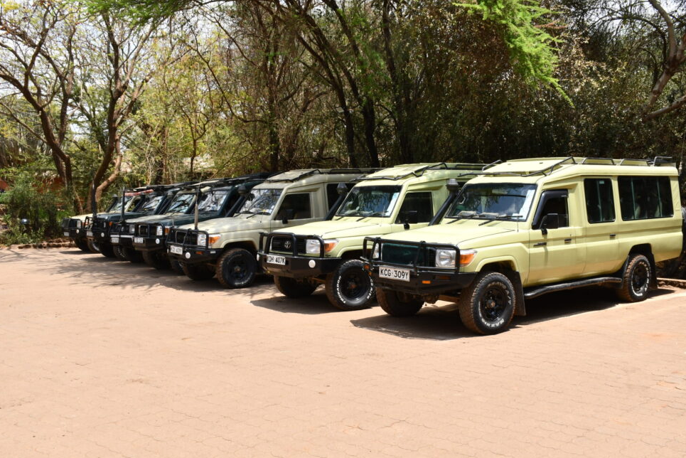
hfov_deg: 54.4
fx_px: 667
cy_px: 242
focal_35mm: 35
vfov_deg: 37.9
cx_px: 348
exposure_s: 1/250
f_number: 11
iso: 320
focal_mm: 22
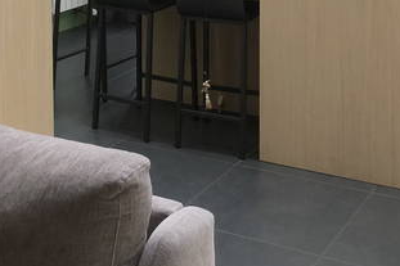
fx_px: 822
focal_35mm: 74
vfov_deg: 17.4
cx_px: 154
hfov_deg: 27.3
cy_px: -64
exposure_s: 1/17
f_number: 1.8
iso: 40
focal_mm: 3.99
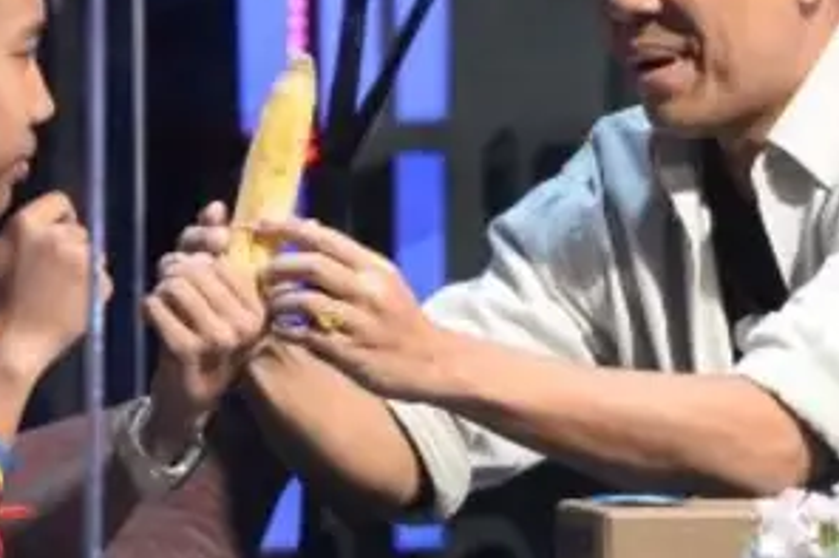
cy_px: 251
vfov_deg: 1.8
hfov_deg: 2.7
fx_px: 17818
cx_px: 224
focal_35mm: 765
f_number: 6.3
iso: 5000
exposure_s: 1/160
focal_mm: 290
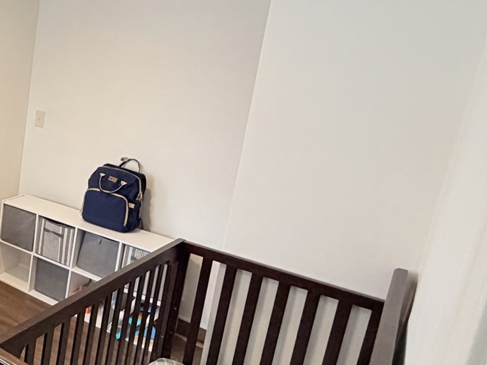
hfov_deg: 41.8
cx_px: -49
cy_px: 165
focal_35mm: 35
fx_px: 492
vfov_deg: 40.6
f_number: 2.2
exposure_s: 1/120
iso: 200
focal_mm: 2.22
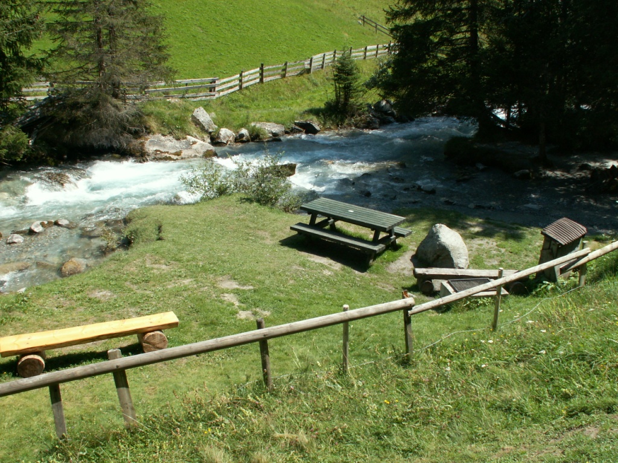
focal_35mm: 35
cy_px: 232
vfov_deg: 40.7
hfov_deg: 52.6
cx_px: 309
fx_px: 625
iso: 50
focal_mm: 5.86
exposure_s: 1/160
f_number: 5.6
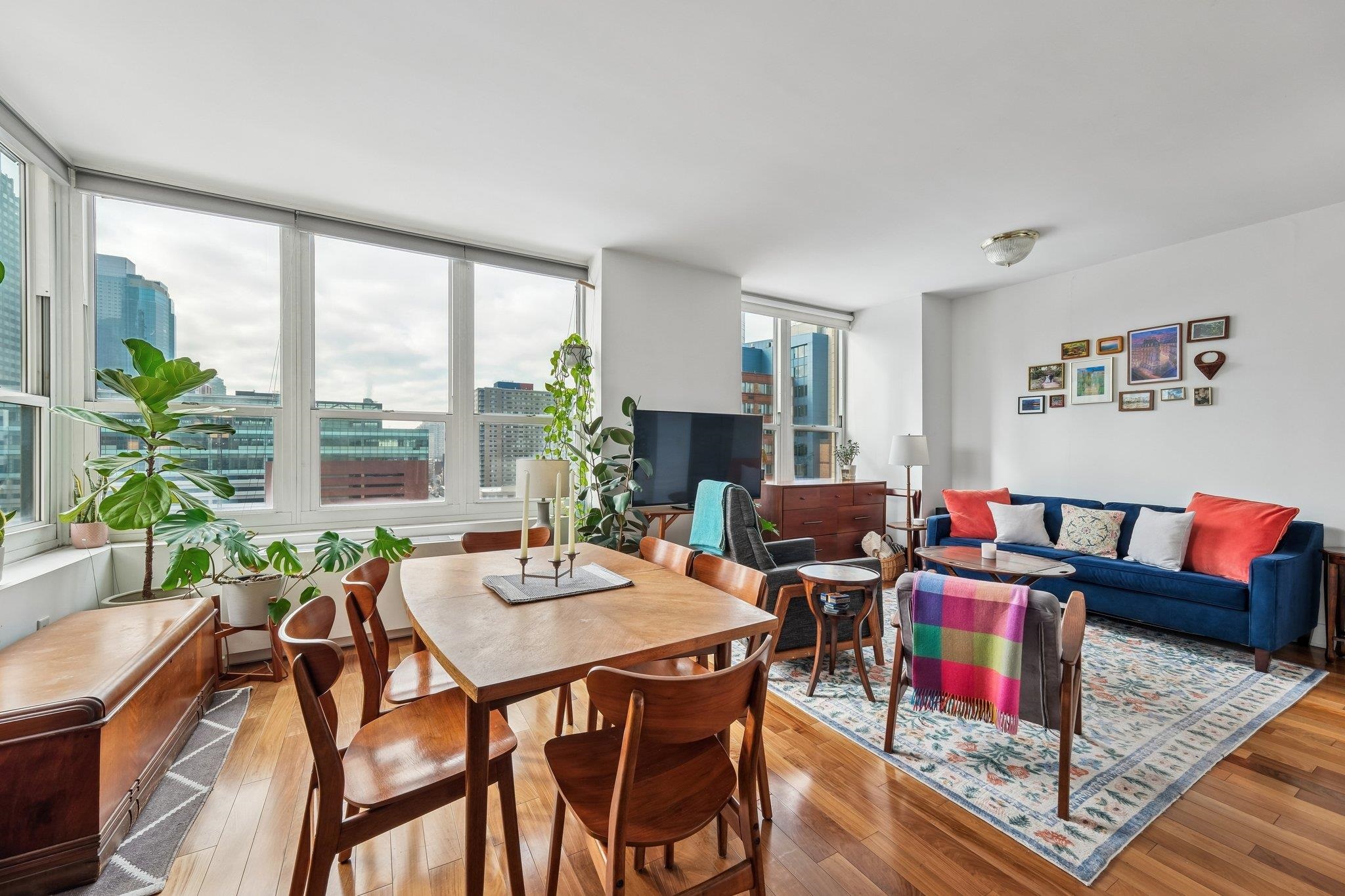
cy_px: 448
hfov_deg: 108.3
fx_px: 486
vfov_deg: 85.4
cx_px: 672
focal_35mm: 13
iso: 125
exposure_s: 1/20
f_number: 8
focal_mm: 8.9
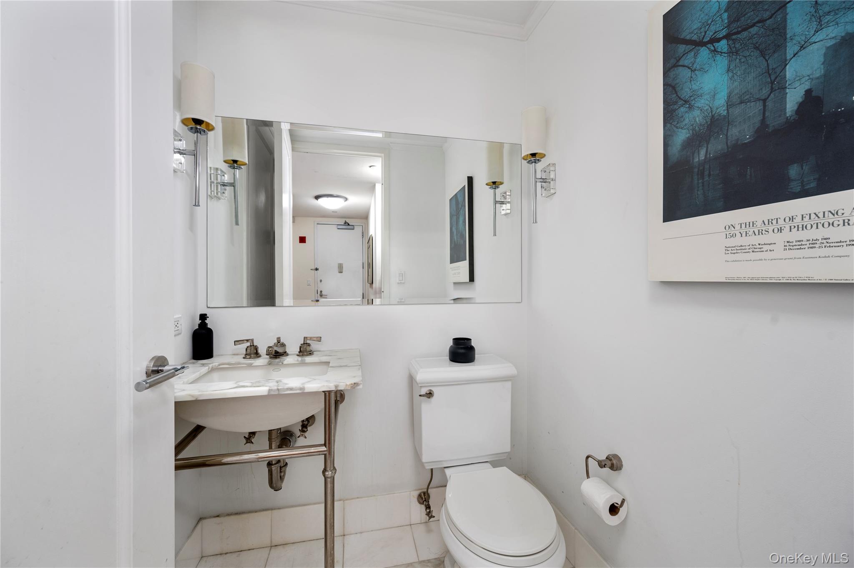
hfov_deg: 104.3
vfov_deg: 81.1
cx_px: 427
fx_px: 332
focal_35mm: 14
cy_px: 284
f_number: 7.1
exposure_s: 2
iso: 320
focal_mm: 14
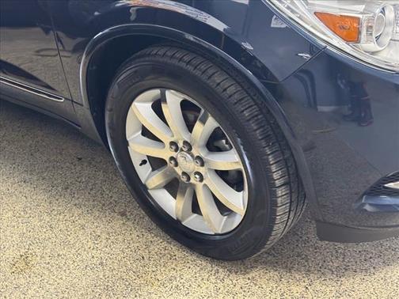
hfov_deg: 39.7
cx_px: 200
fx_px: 553
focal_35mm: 48
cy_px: 150
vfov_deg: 30.3
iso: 320
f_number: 1.78
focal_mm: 6.76
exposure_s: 1/40
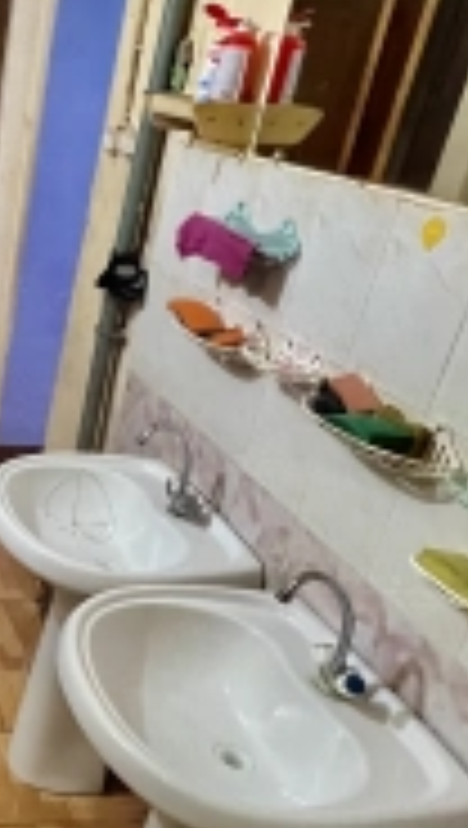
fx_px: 791
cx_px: -218
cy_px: 410
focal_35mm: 36
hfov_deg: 25.5
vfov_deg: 55.2
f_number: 1.8
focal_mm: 1.57
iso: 640
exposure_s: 1/50
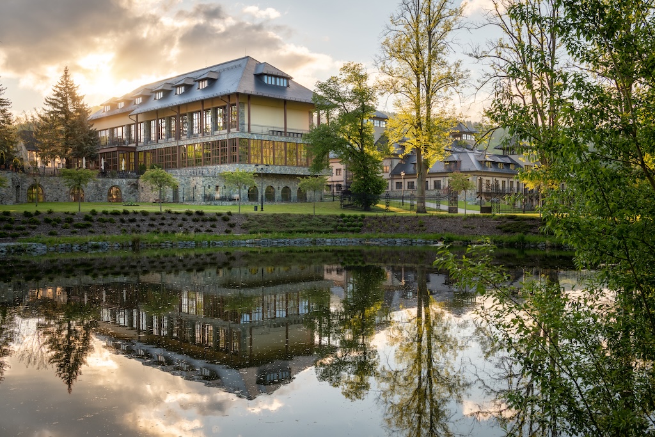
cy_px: 218
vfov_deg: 37.9
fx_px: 637
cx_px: 328
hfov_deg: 54.4
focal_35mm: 35
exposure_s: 1/250
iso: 64
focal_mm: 35
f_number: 9
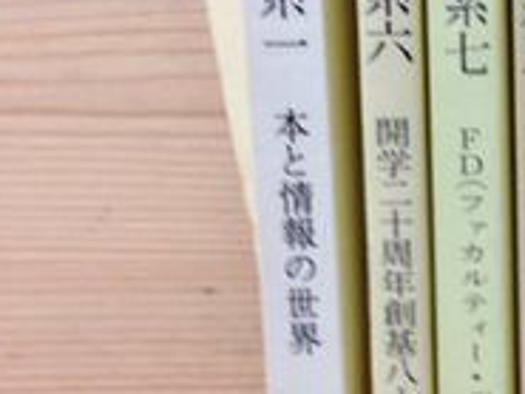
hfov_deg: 16.4
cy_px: 286
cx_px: 840
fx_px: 1624
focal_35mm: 107
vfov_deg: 13.8
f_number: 2.4
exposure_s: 1/24
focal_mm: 4.12
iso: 50
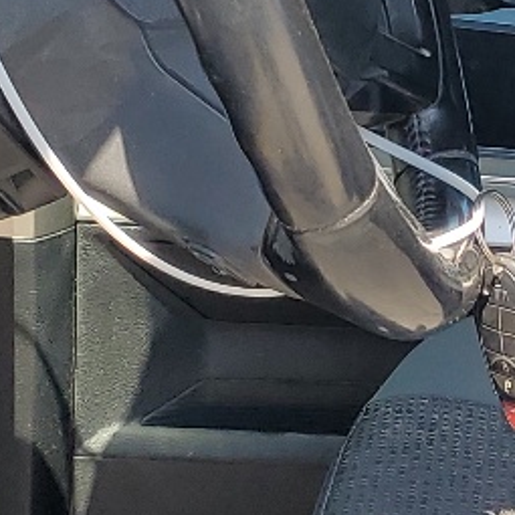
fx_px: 2424
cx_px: 430
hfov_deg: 12.1
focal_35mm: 144
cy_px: 317
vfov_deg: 12.1
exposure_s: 1/769
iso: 50
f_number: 1.5
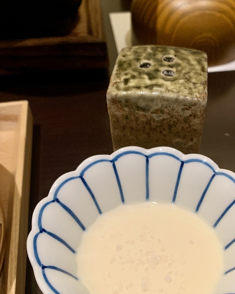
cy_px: 211
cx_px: 162
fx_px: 348
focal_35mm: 40
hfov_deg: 36.8
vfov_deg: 44.6
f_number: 1.8
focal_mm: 4.25
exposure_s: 1/83
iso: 100
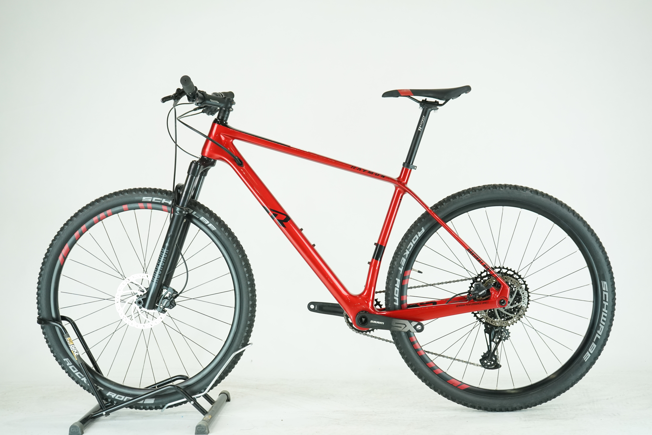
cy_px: 218
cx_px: 326
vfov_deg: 26.0
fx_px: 942
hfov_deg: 38.2
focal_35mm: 52
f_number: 5.6
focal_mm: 52
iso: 1600
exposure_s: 1/200
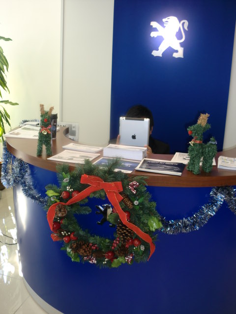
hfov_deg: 40.7
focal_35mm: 35
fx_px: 318
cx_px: 118
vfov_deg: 52.6
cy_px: 157
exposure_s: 1/60
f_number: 3.1
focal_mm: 6.3
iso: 80
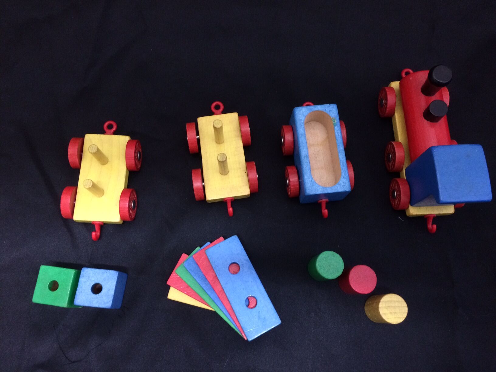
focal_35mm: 29
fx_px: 416
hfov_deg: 61.7
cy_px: 186
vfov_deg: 48.2
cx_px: 248
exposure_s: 1/20
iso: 320
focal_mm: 4.15
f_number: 2.2
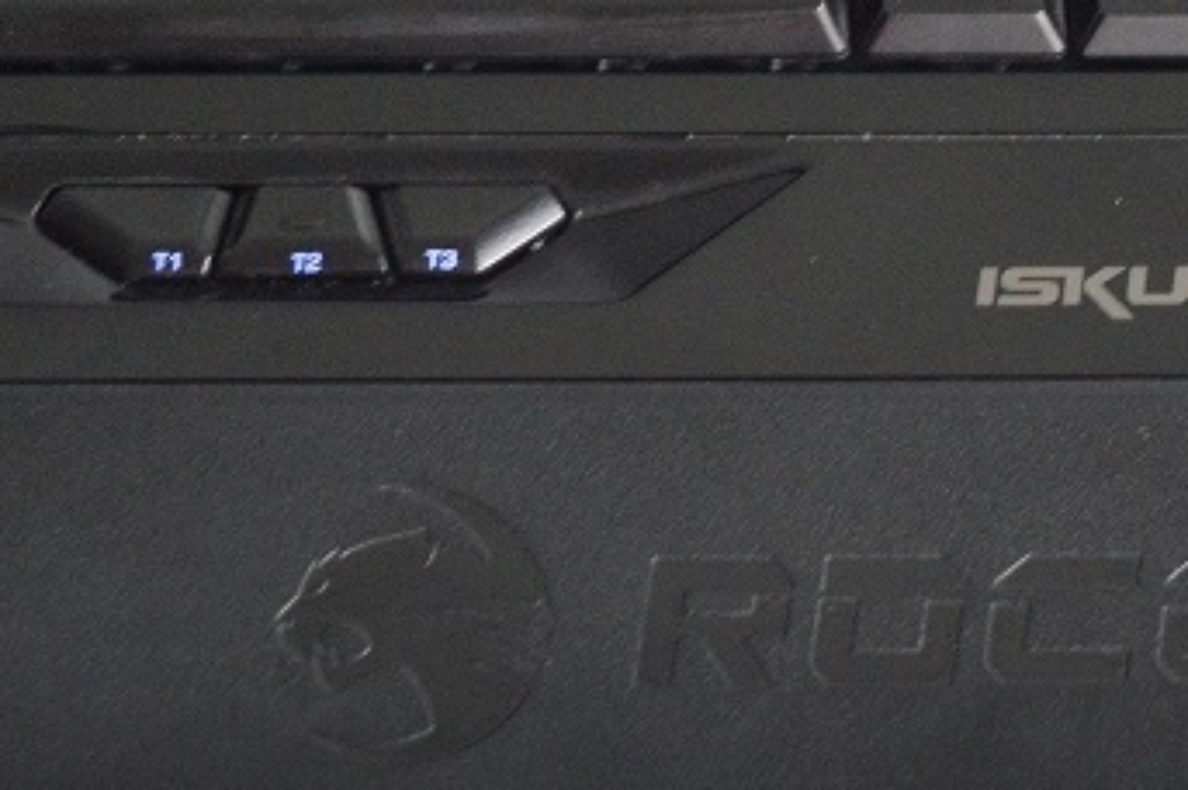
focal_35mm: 171
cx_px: 914
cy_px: -298
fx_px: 5638
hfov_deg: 12.0
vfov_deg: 7.9
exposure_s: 1/15
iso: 500
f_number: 4.2
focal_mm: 26
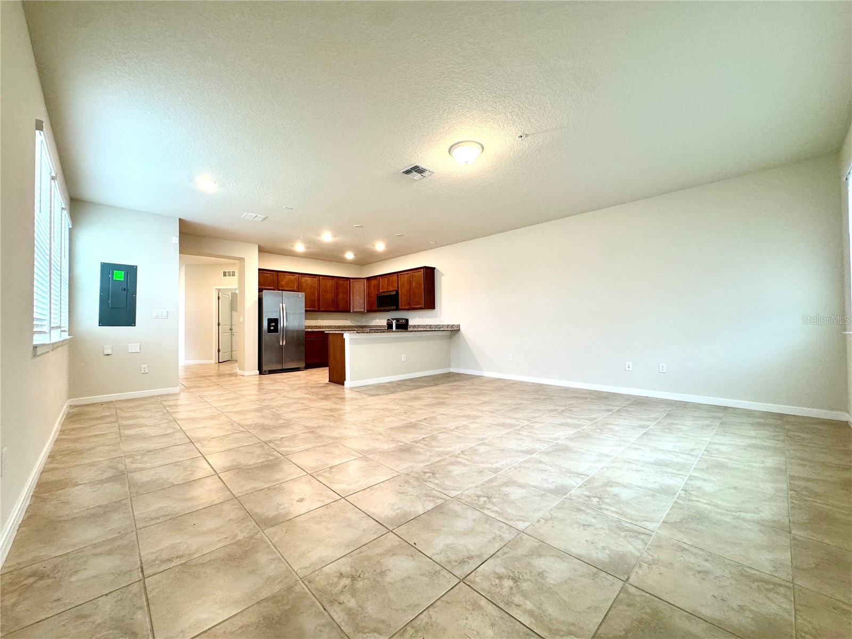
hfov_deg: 102.1
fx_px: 345
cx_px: 426
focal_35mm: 14
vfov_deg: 85.7
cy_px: 320
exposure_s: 1/60
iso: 200
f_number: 2.2
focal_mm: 2.22
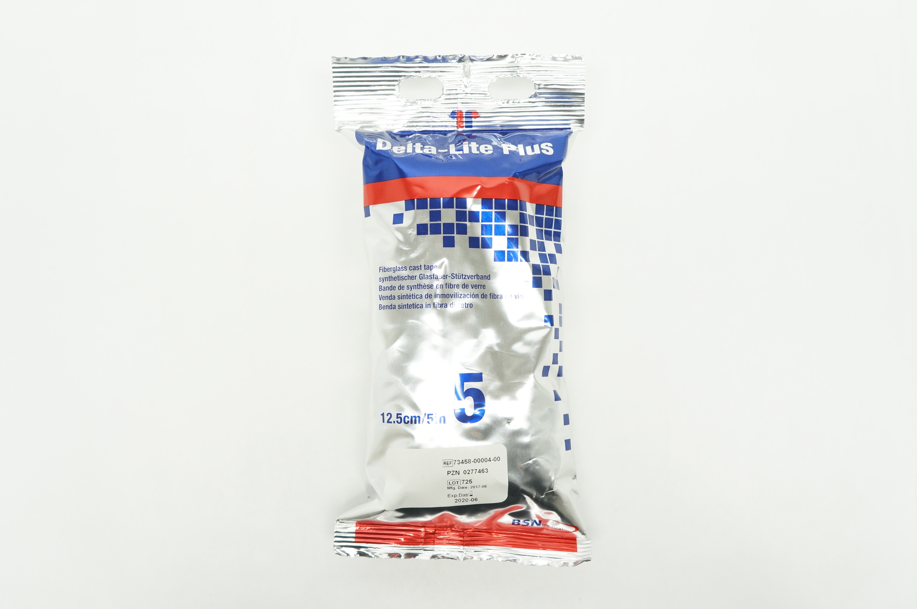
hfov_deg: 59.5
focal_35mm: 32
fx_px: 802
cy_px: 304
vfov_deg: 41.6
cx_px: 458
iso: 400
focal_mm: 21
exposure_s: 1/80
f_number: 4.5
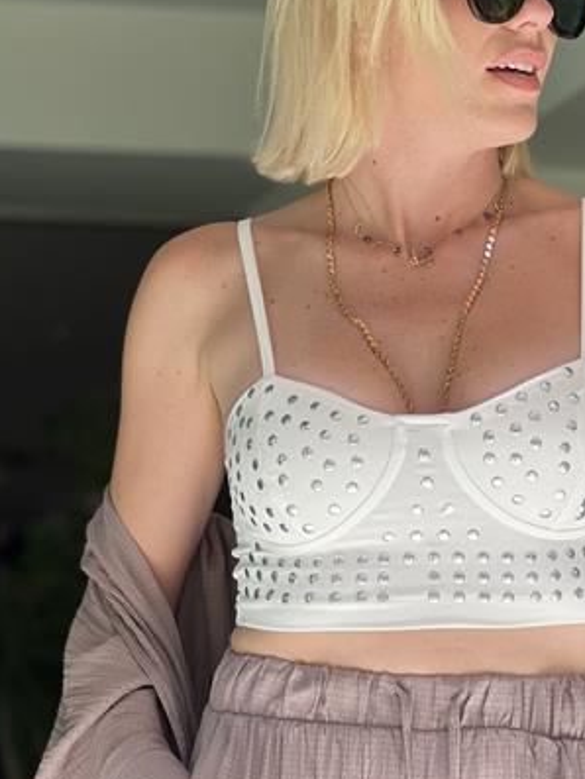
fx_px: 3491
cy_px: 587
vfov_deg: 12.7
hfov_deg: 9.6
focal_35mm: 155
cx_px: 412
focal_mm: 9
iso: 25
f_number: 2.8
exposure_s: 1/121
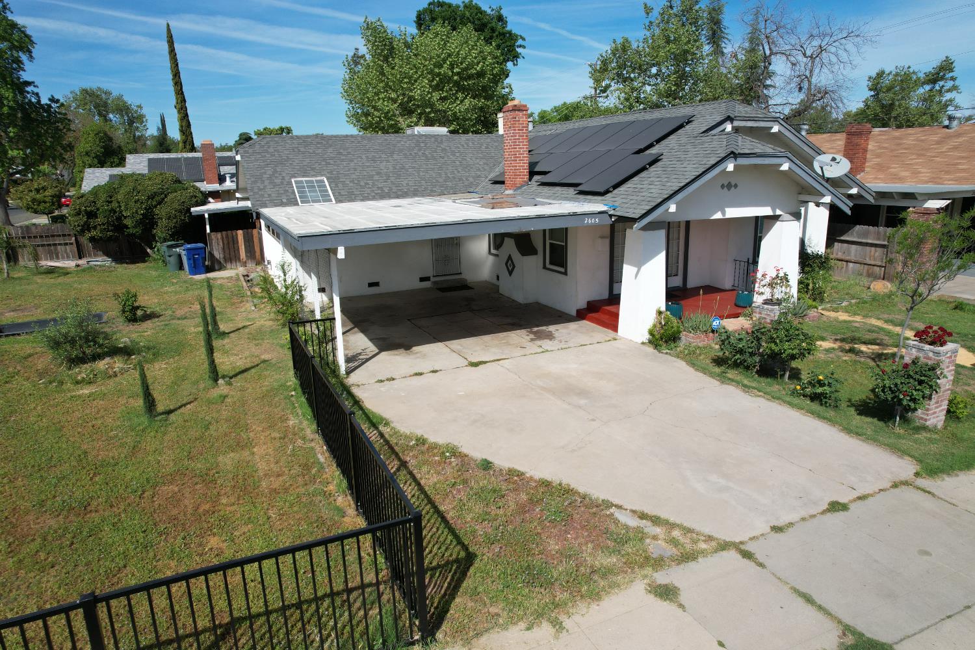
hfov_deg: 78.6
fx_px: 596
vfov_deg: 57.2
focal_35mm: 22
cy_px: 325
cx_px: 488
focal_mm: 8.38
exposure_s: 1/2000
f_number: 2.8
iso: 100
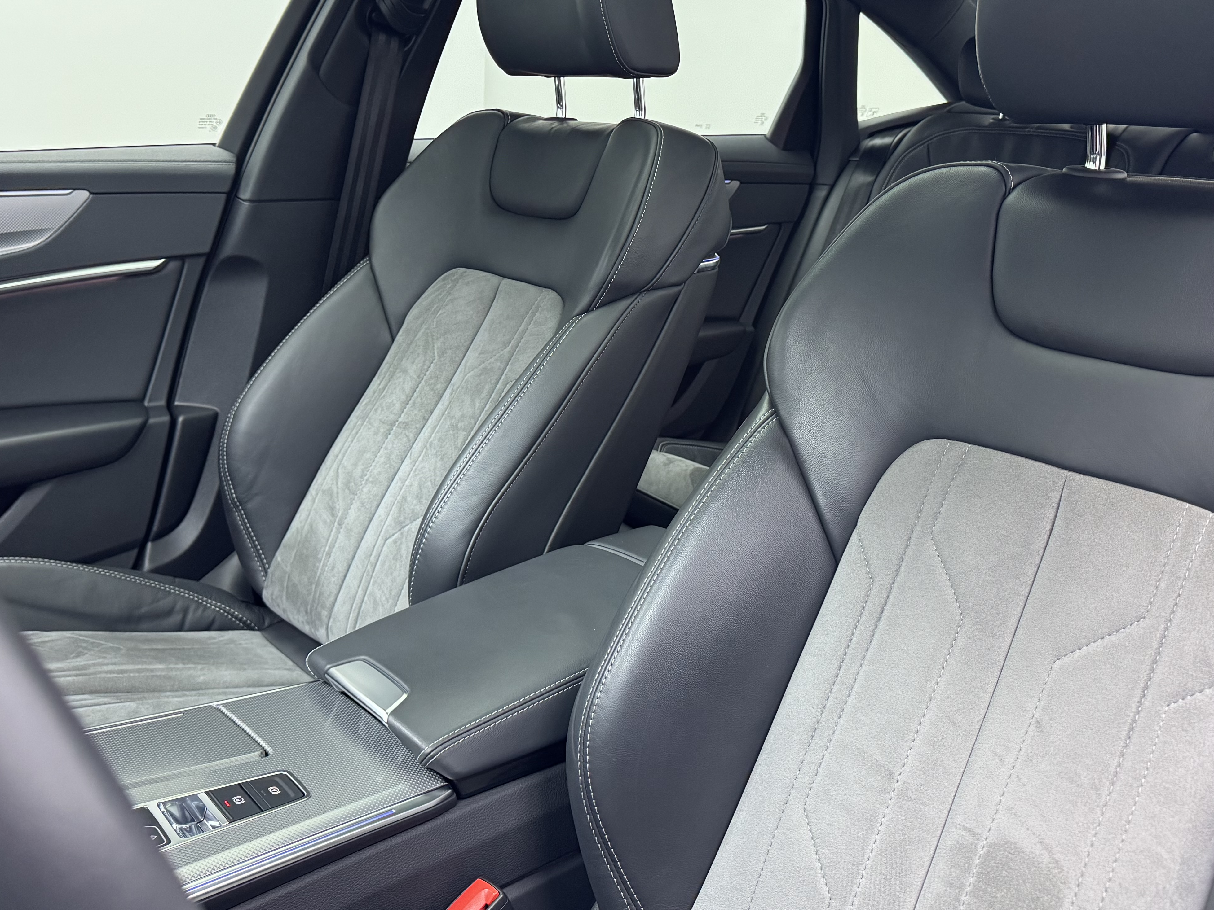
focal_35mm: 35
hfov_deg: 52.6
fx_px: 1228
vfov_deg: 40.0
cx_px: 650
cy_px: 272
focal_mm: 6.76
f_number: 1.78
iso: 320
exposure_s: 1/50
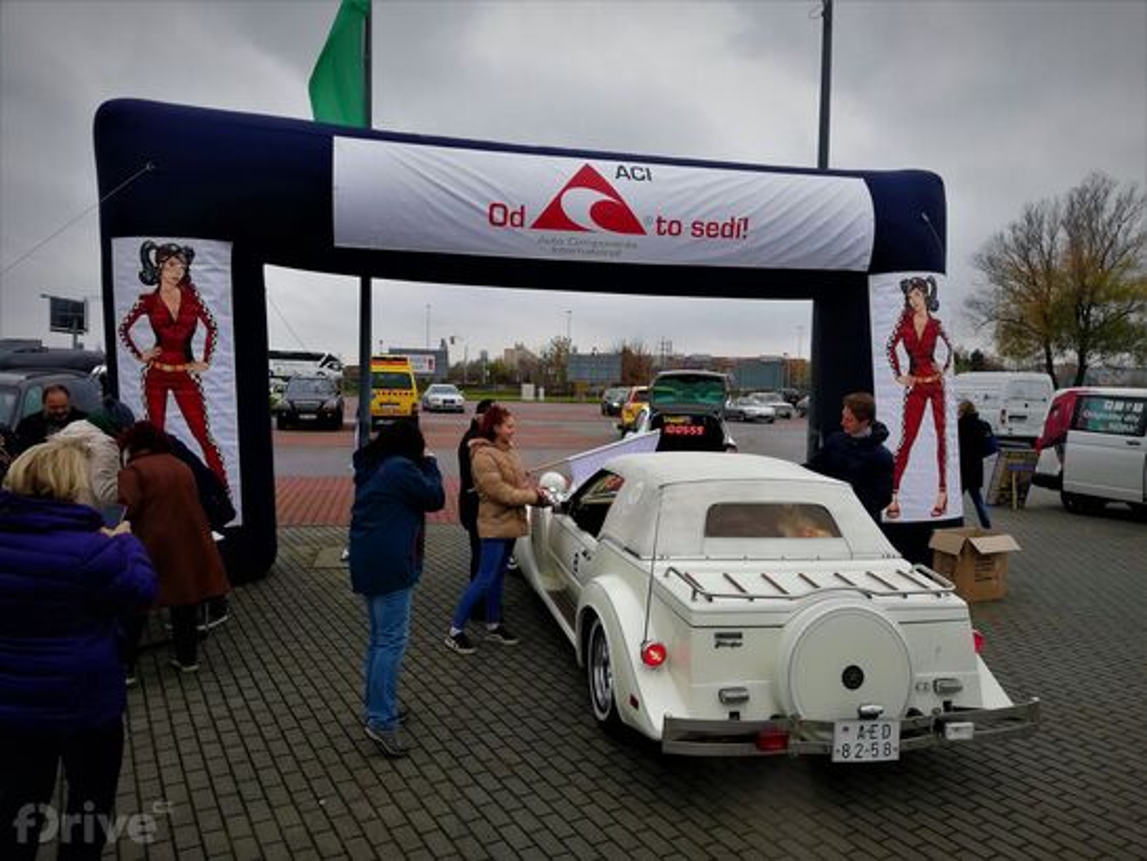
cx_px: 574
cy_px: 430
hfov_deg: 67.3
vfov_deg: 53.1
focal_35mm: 26
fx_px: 862
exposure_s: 1/274
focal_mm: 3.81
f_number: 2.2
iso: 50
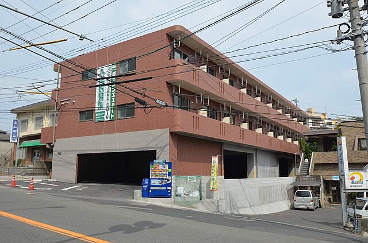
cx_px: 184
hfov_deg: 62.1
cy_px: 122
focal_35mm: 30
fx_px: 306
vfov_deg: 43.4
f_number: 8
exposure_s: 1/250
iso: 100
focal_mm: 20
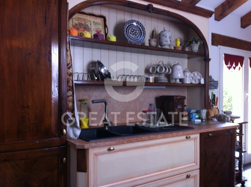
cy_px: 94
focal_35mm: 35
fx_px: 253
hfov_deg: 52.7
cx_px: 126
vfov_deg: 40.6
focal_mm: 3.85
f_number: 2.8
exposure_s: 1/25
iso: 100
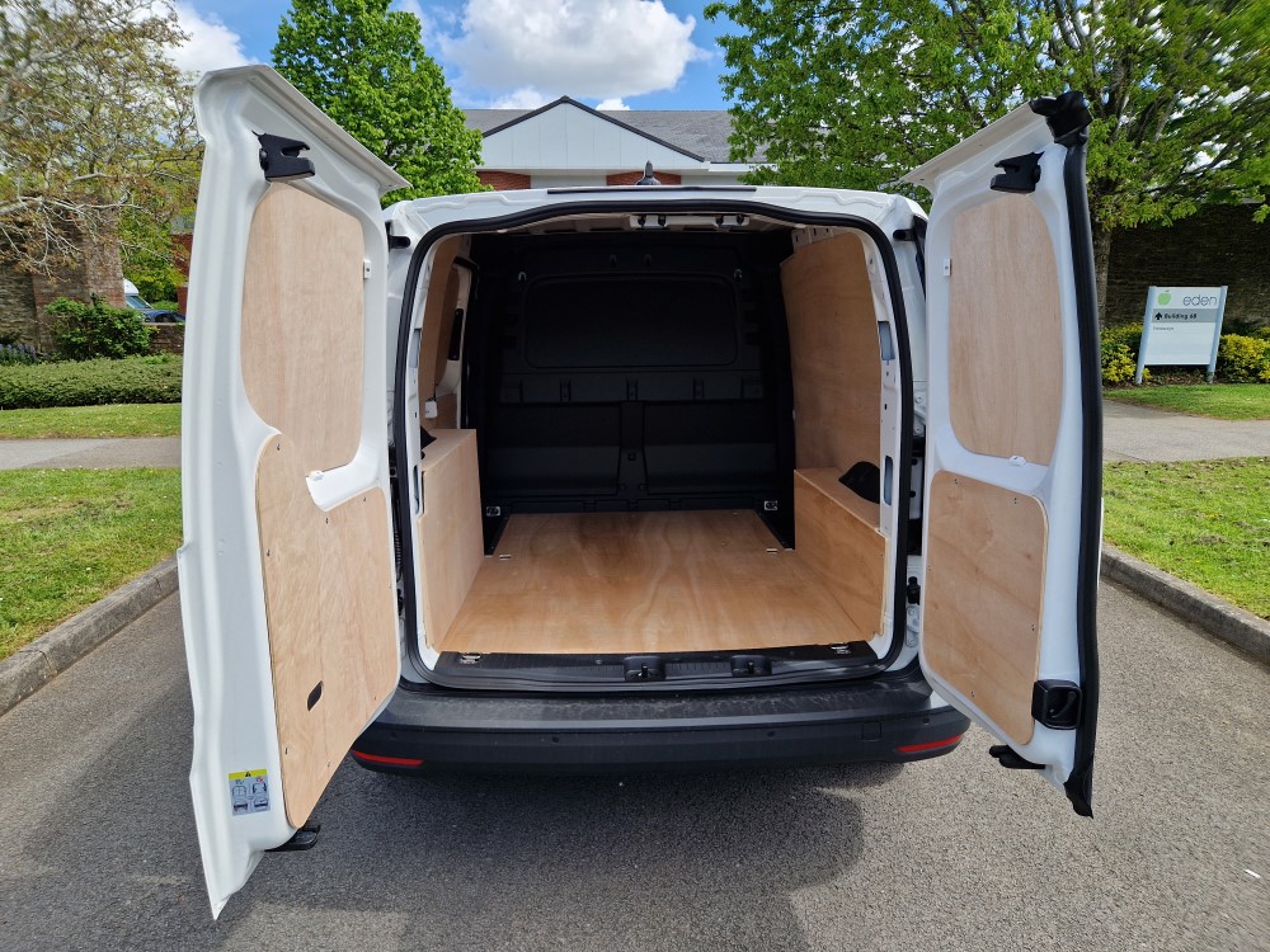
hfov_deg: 73.9
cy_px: 476
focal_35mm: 23
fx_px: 844
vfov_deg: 58.9
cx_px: 635
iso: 50
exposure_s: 1/806
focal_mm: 5.4
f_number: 1.8
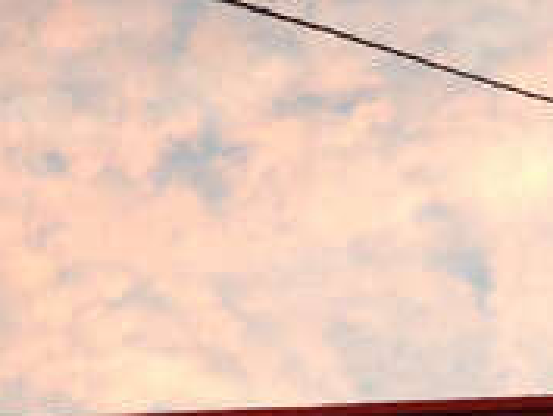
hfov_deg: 12.1
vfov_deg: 9.1
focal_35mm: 158
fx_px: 2526
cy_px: -266
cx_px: -153
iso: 64
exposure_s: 1/60
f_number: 2.4
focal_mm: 4.28
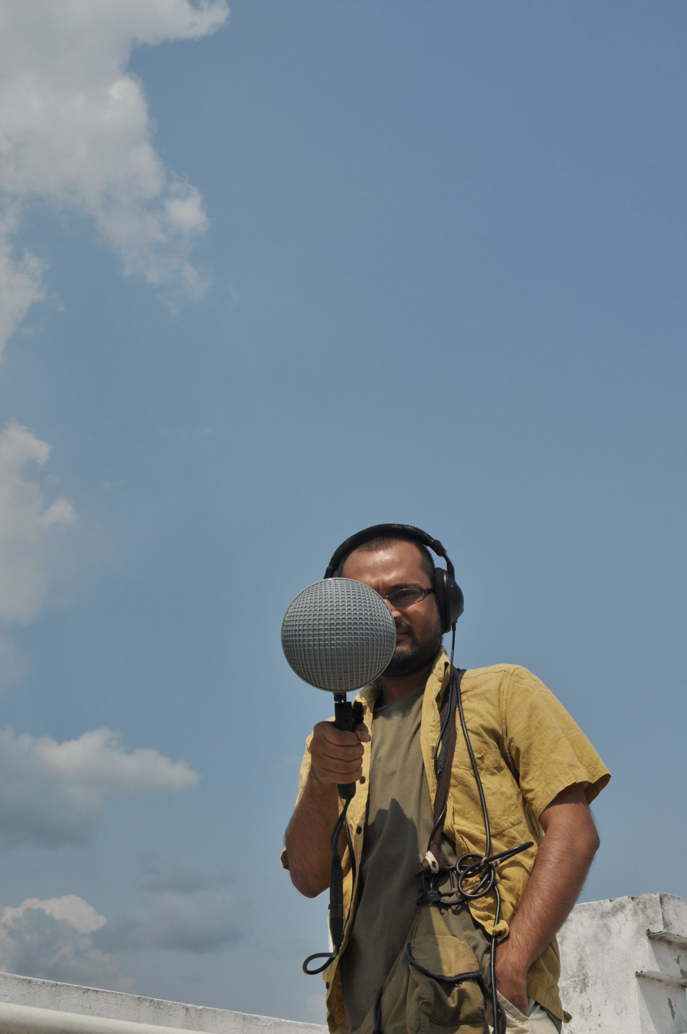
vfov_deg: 37.9
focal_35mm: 52
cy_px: 517
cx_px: 344
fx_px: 1506
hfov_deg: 25.7
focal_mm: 35
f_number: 7.1
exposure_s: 1/800
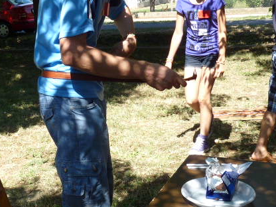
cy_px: 78
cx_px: 118
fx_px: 478
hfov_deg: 32.1
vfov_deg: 24.3
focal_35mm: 60
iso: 100
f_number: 4
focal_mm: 4.8
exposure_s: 1/200
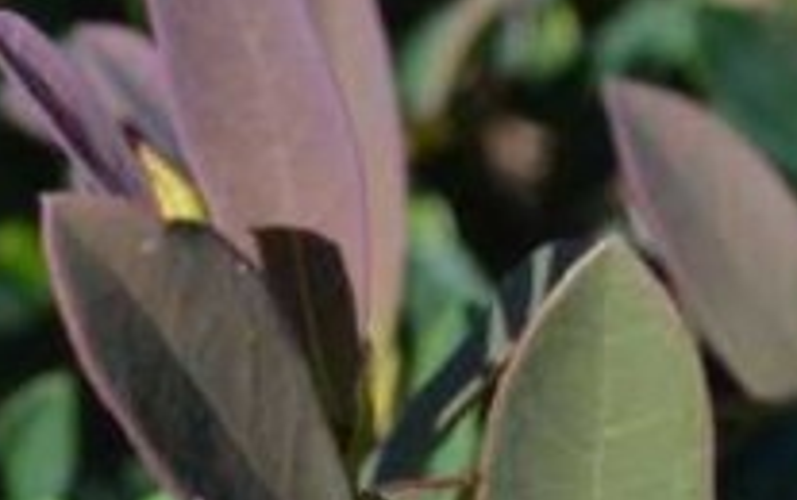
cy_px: 454
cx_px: -372
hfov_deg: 6.5
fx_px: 6960
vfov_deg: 4.1
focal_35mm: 320
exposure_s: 1/160
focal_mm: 50
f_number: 8
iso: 100
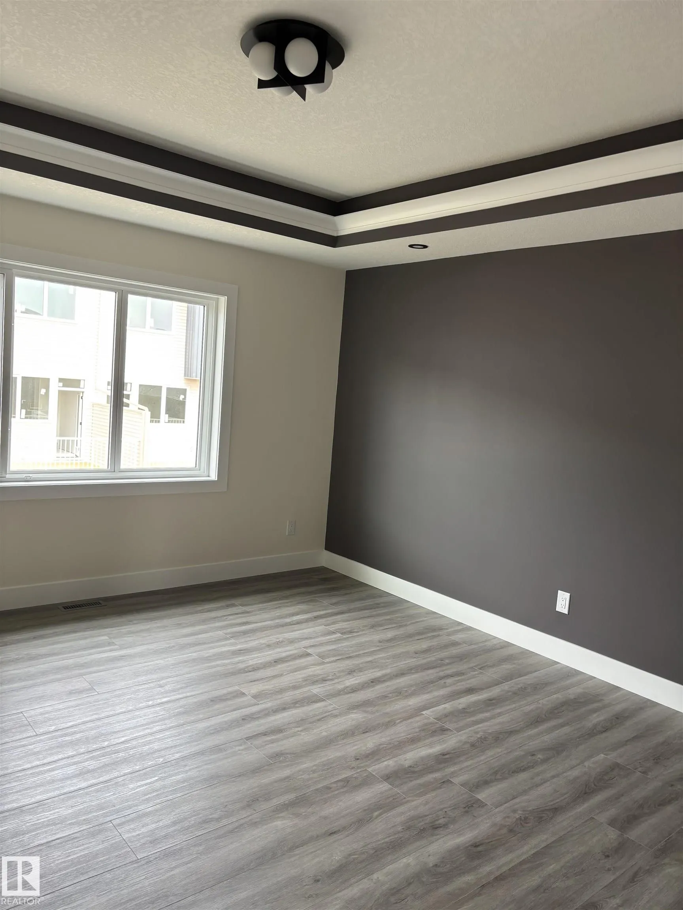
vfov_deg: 67.3
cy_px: 455
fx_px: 684
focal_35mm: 26
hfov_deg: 53.1
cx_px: 342
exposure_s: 1/121
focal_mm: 5.96
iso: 80
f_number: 1.6
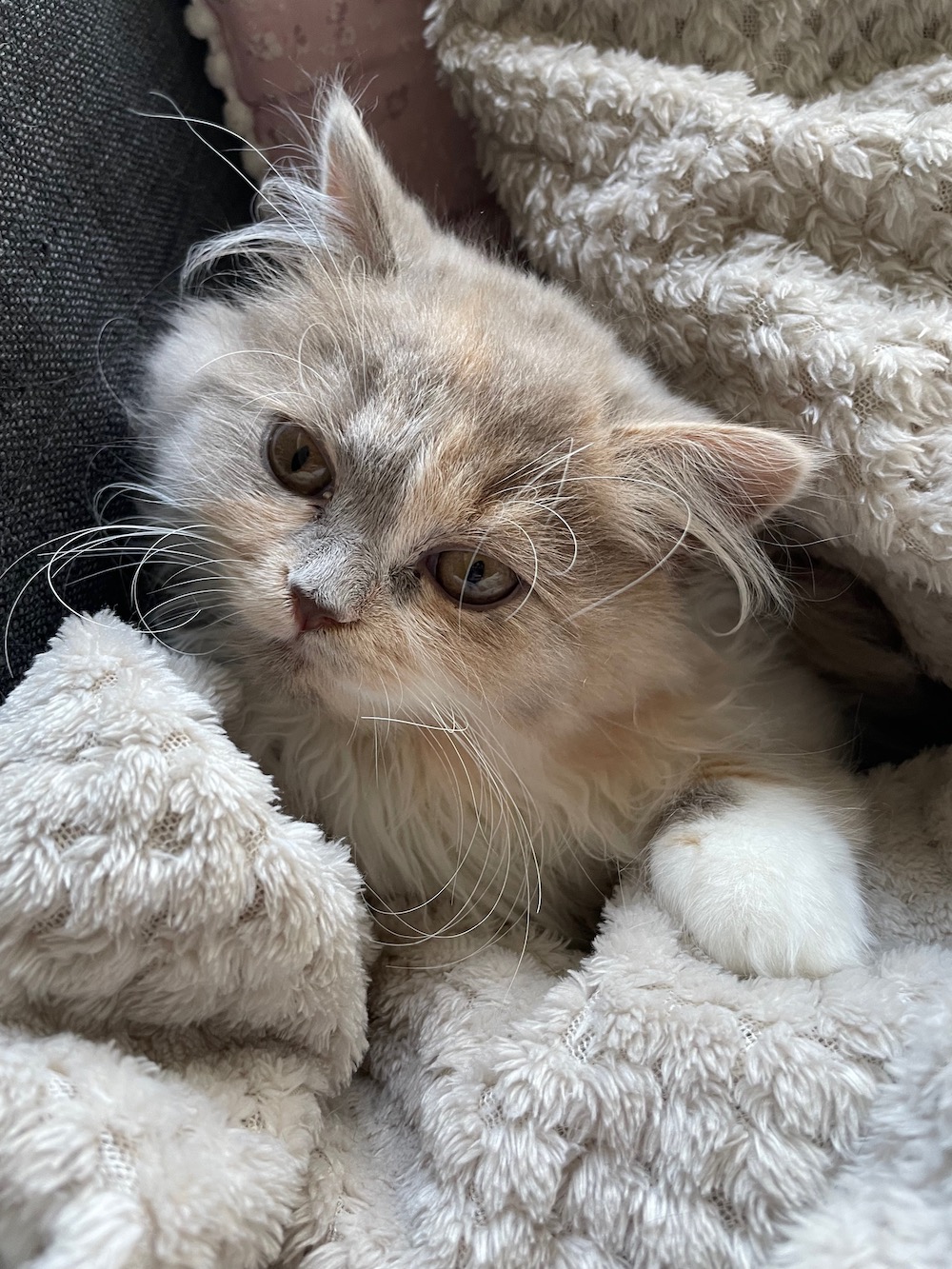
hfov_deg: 53.1
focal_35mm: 26
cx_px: 476
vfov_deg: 67.3
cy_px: 634
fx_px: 953
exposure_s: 1/70
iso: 125
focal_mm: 4.2
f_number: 1.6
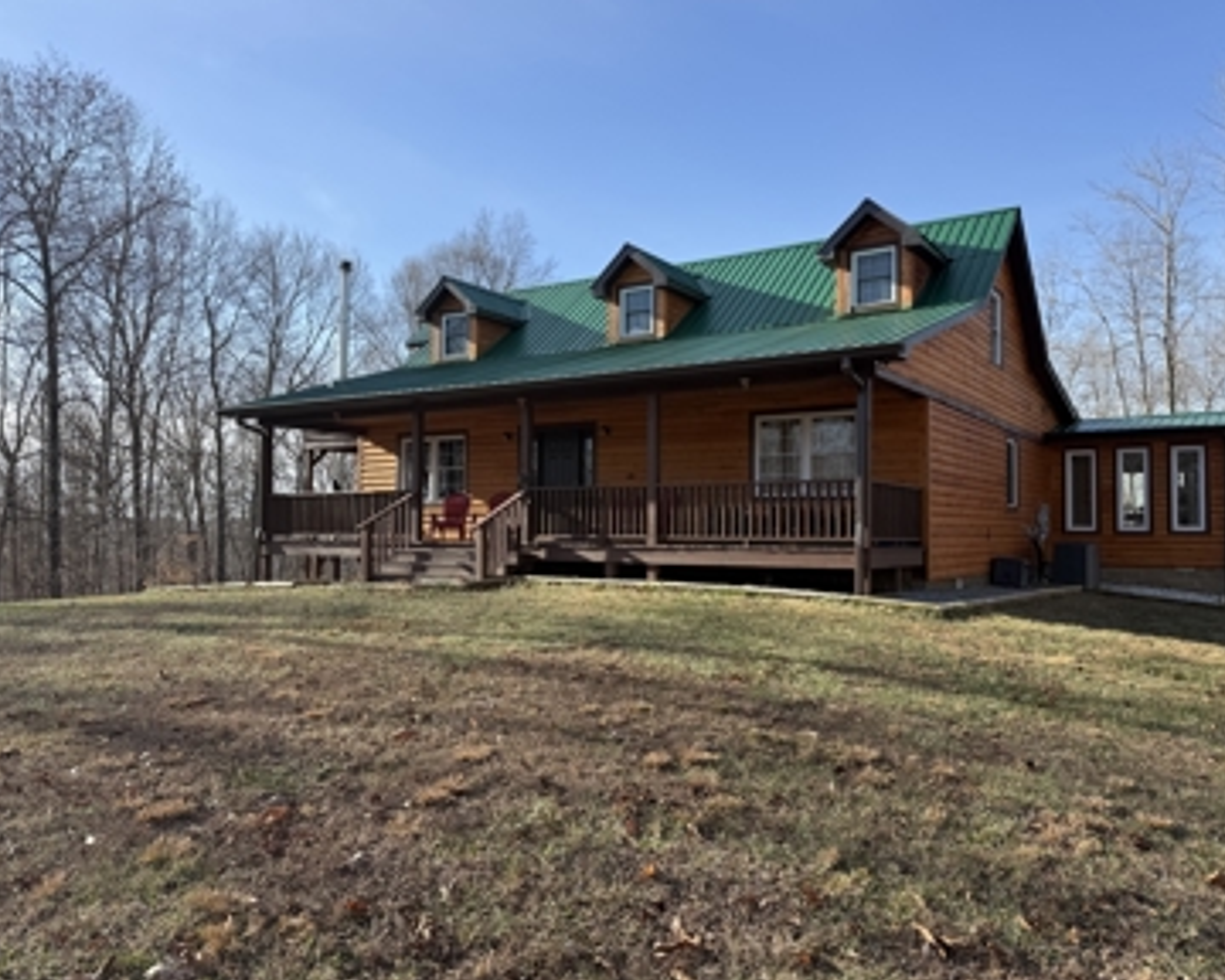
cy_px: 487
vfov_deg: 54.9
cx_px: 674
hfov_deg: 65.9
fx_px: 943
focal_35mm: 26
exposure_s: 1/2053
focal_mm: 6.76
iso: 80
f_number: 1.78
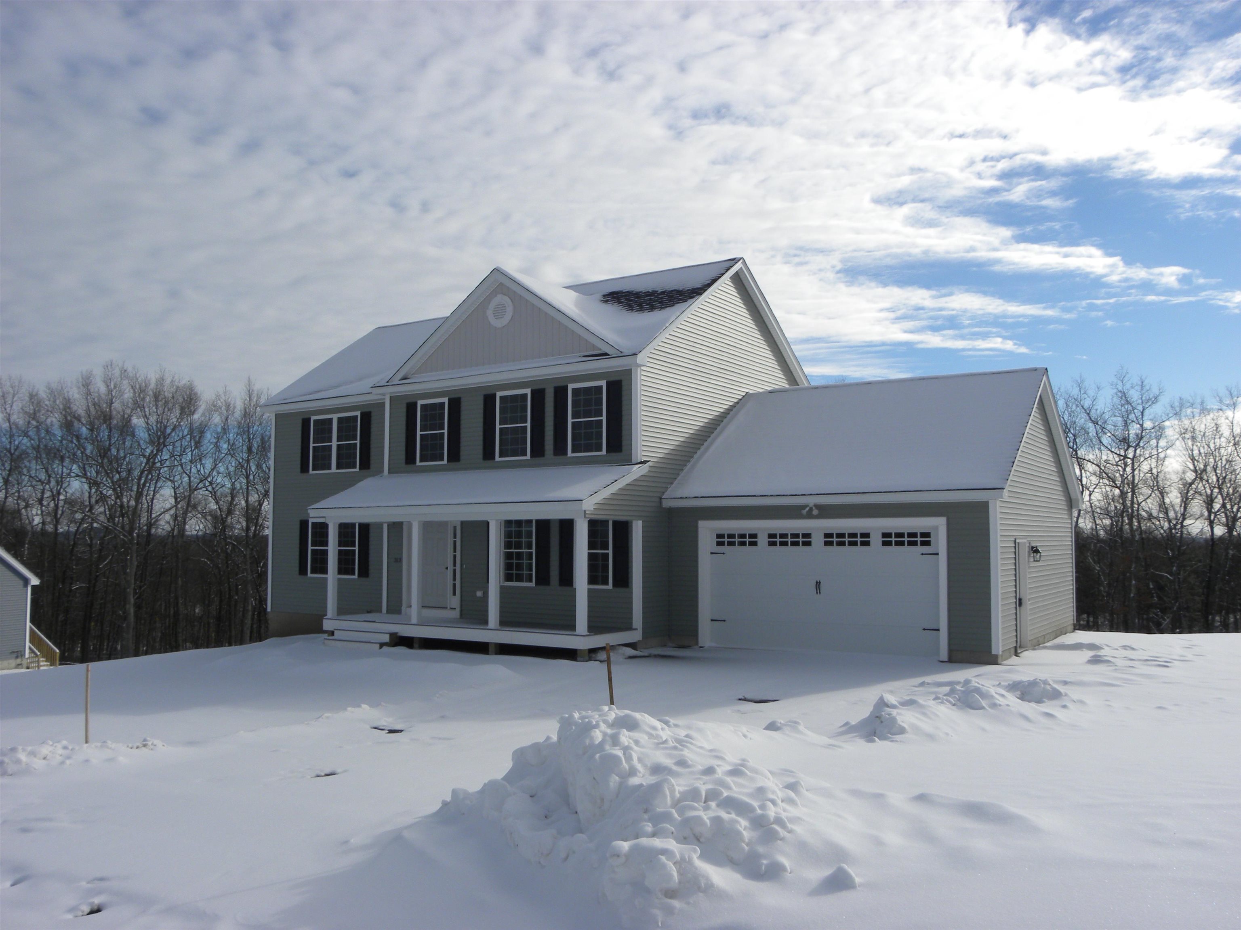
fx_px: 1040
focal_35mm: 29
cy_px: 465
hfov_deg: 61.7
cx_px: 620
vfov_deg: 48.2
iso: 64
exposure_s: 1/369
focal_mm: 5.2
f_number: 7.1
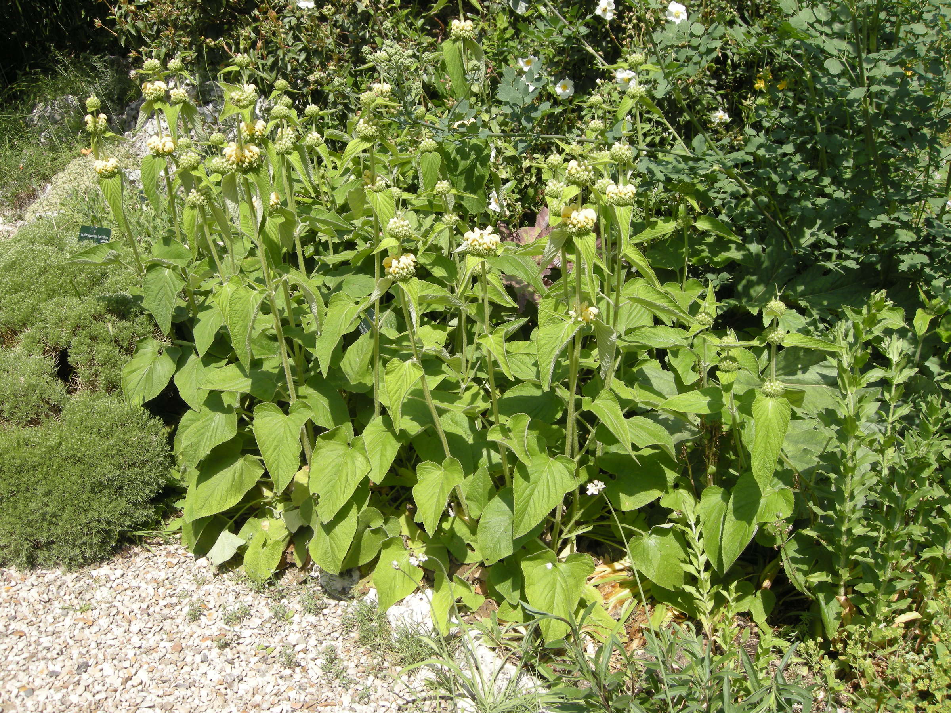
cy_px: 356
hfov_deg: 52.6
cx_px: 476
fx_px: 962
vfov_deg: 40.7
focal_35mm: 35
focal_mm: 7.5
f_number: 4.8
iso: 64
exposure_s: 1/190
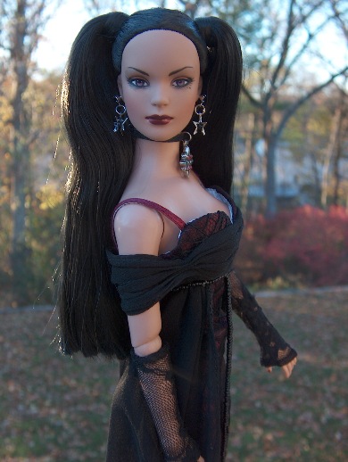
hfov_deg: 38.8
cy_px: 231
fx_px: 495
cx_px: 174
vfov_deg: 50.1
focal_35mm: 37
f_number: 2.8
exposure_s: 1/77.9
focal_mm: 7.6
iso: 200
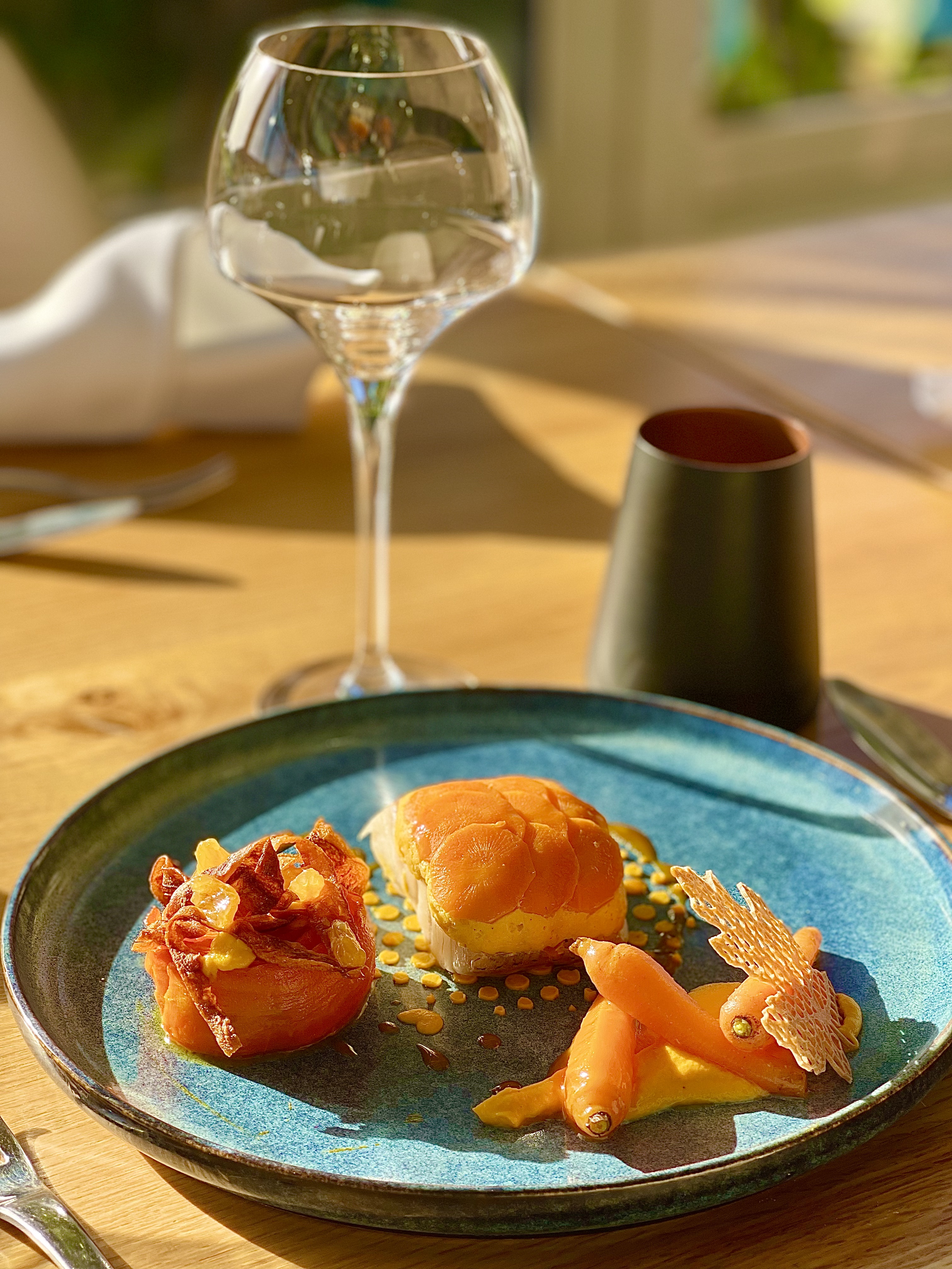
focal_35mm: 64
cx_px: 476
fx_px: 2347
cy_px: 634
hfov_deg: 22.9
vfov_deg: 30.3
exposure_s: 1/447
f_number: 2.2
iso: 32
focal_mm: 7.5
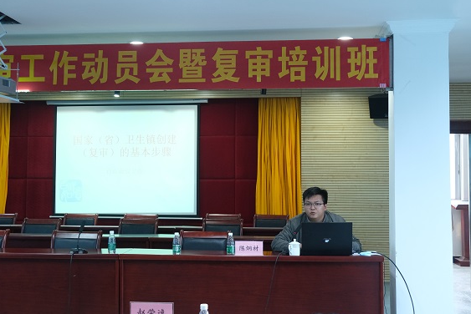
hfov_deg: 40.3
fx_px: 641
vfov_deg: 27.6
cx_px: 232
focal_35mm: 49
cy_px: 150
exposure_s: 1/45
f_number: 4.3
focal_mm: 30.9
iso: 2500
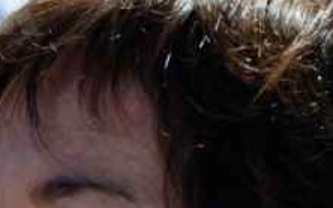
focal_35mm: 1101
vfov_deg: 1.2
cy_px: 286
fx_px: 9997
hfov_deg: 1.9
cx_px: -10
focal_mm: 200
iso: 200
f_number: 5.6
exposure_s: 1/800
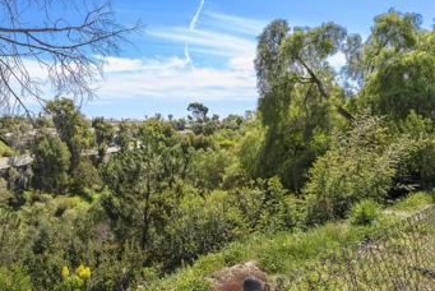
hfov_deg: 56.9
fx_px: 363
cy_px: 134
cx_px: 82
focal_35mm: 30
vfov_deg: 43.7
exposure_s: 1/500
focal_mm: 16
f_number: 8
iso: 500
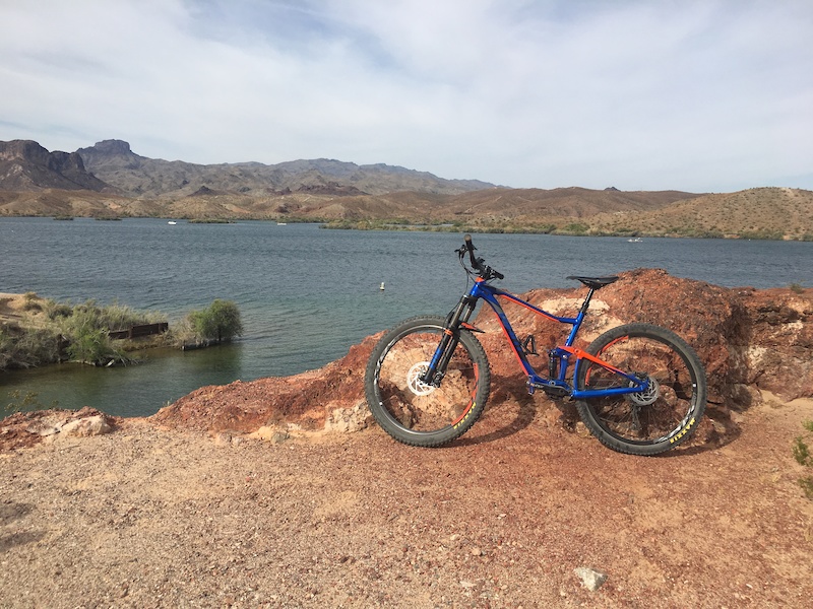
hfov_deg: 61.7
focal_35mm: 29
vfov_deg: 48.2
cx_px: 406
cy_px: 304
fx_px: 681
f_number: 2.2
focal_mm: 4.15
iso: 25
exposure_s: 1/2079
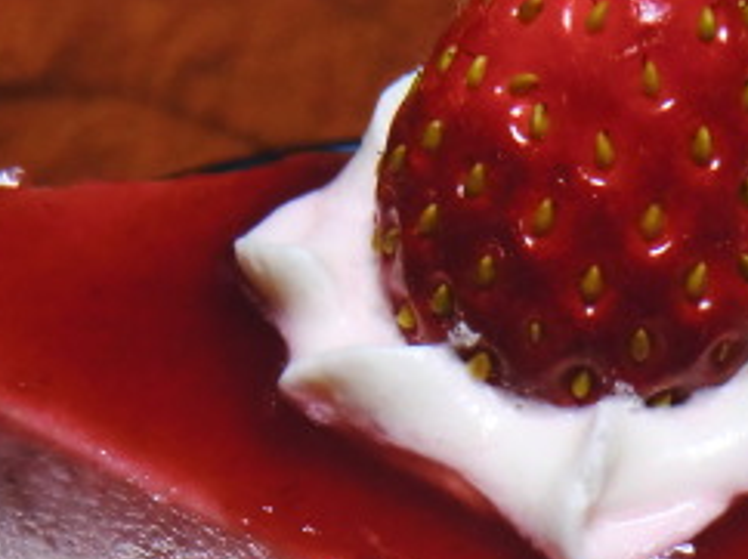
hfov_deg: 18.5
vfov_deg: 13.7
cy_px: 581
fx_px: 2288
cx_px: 448
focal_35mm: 106
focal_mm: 7.1
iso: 500
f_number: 3.8
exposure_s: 1/60
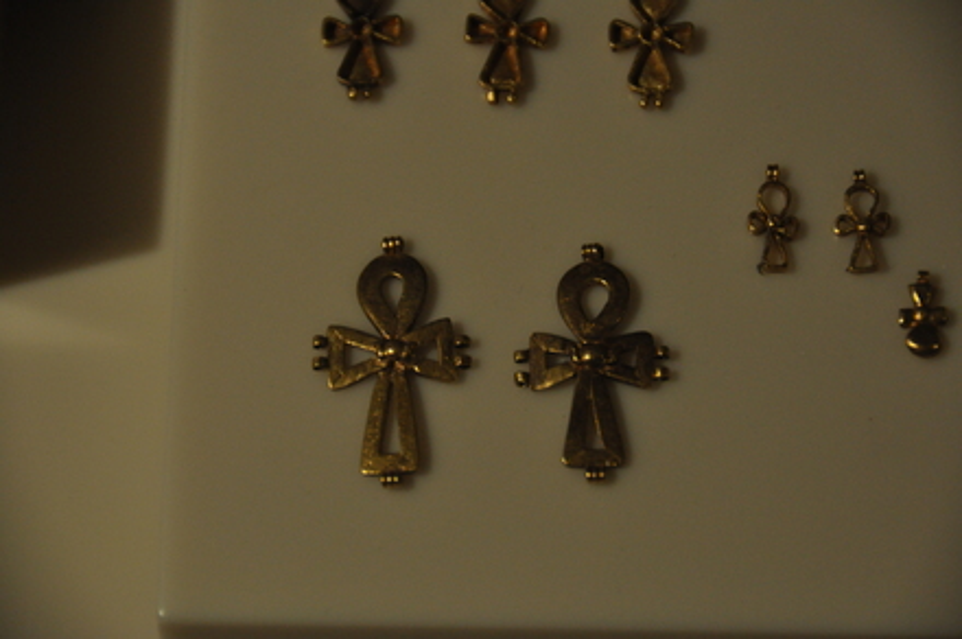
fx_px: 8005
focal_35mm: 300
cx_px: 481
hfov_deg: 6.9
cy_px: 320
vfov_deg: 4.6
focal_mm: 200
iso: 1000
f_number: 5.6
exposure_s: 1/250
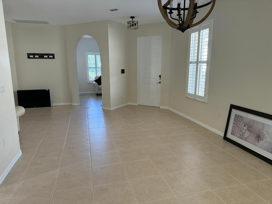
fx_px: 189
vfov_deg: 56.8
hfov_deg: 71.6
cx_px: 136
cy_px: 102
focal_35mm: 24
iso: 200
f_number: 1.78
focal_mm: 6.76
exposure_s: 1/177
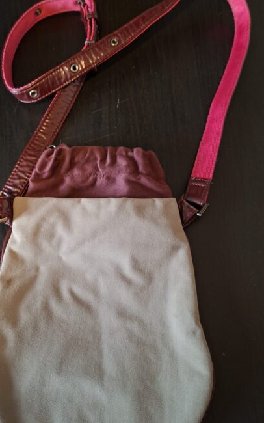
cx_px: 116
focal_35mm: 30
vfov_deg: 62.9
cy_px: 219
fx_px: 346
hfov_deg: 41.8
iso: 800
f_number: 1.8
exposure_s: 1/24
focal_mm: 5.54
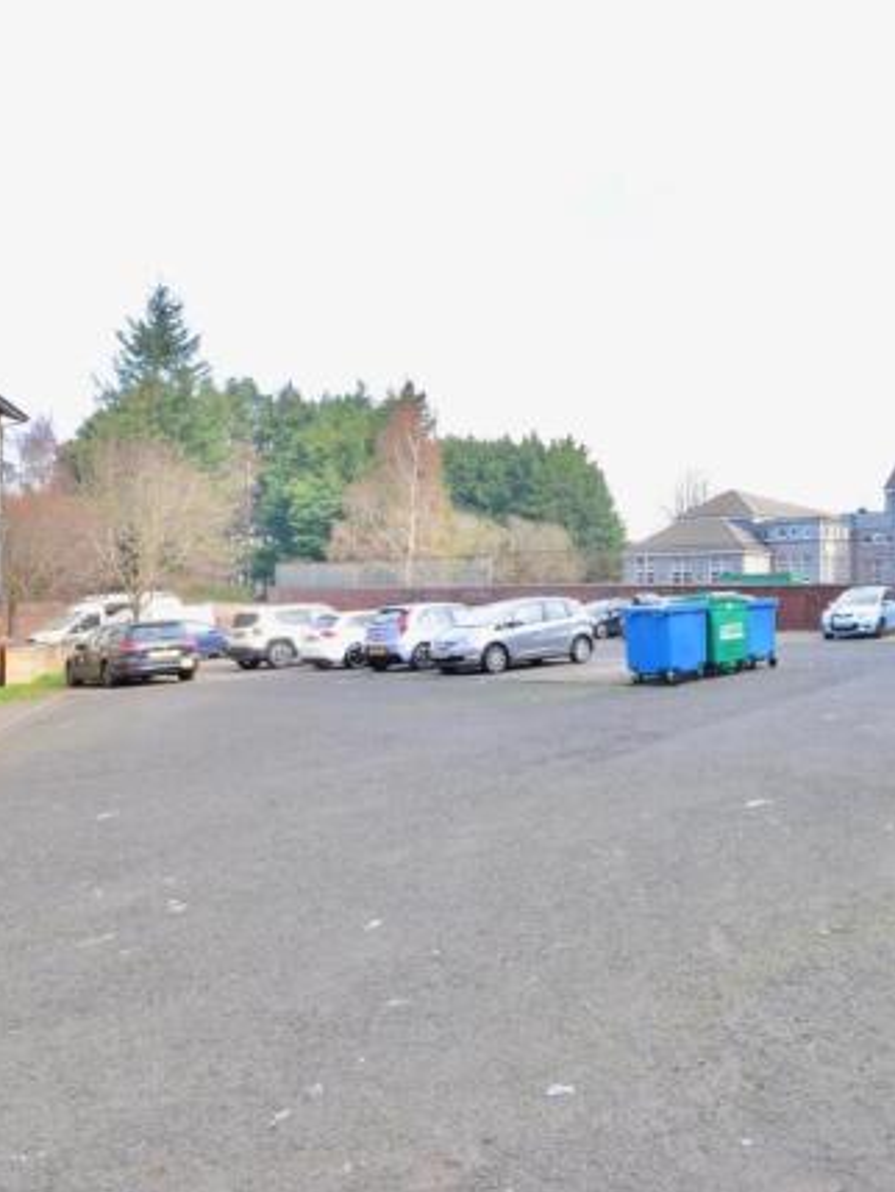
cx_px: 630
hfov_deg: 59.0
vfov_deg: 76.4
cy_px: 602
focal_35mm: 22
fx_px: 758
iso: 800
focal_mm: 10
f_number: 10
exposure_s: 1/125
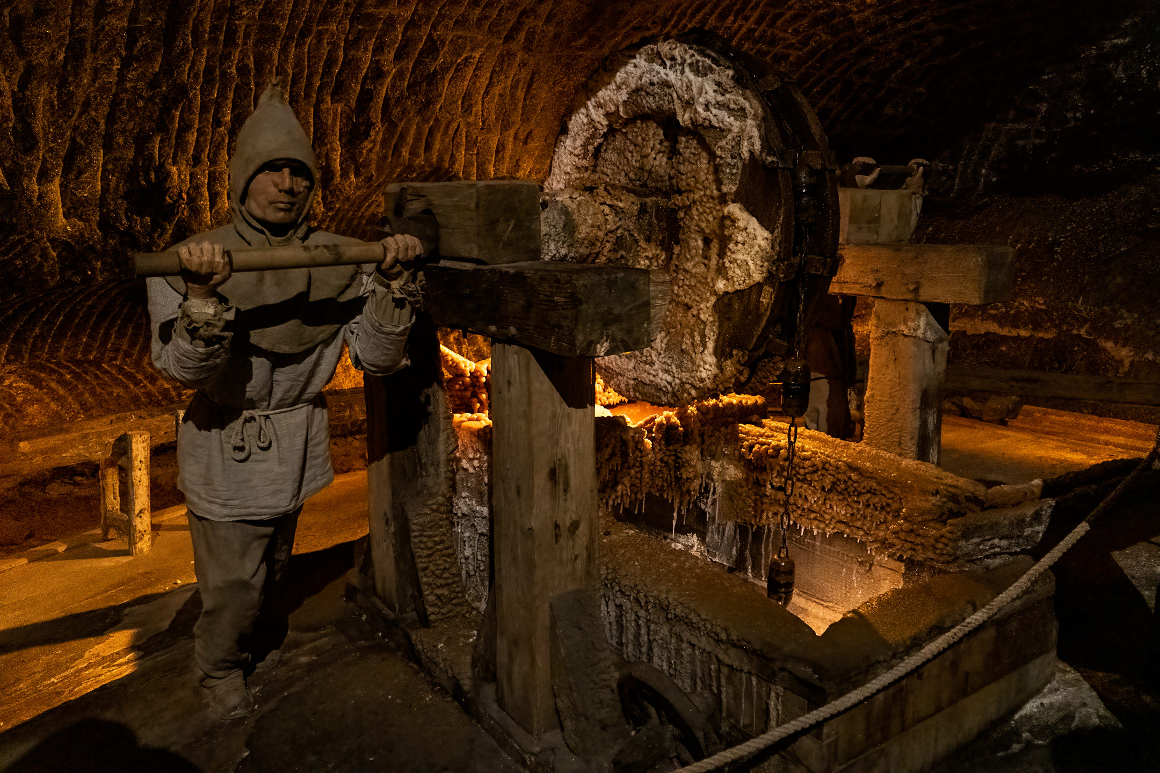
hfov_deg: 67.4
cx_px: 580
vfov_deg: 47.9
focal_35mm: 27
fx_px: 870
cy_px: 386
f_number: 2.8
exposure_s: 1/40
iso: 6400
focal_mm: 18
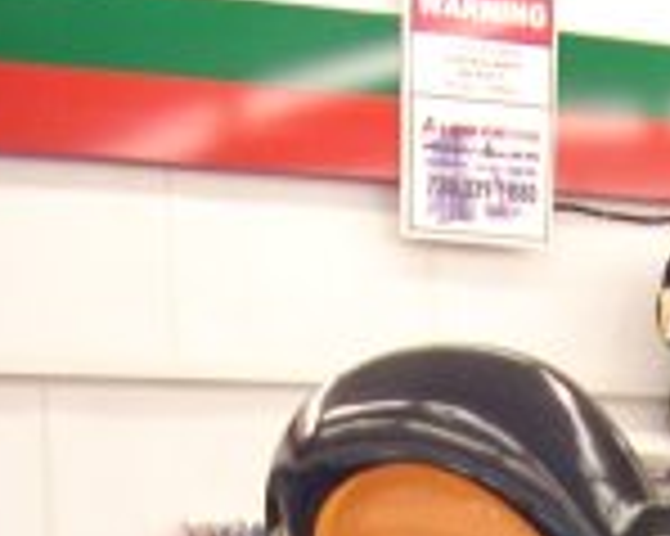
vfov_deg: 9.5
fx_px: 2873
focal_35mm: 145
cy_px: 1281
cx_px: 576
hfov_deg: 13.2
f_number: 2.8
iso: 200
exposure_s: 1/30
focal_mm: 6.2
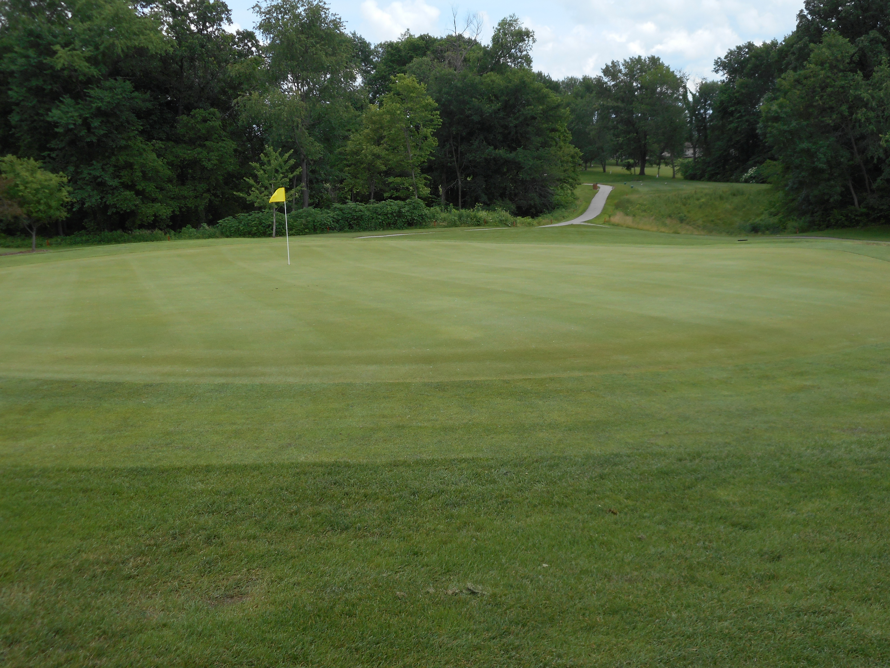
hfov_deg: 47.9
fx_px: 1003
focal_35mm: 39
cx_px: 445
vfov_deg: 36.8
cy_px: 334
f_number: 4.5
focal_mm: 6.9
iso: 80
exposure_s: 1/320
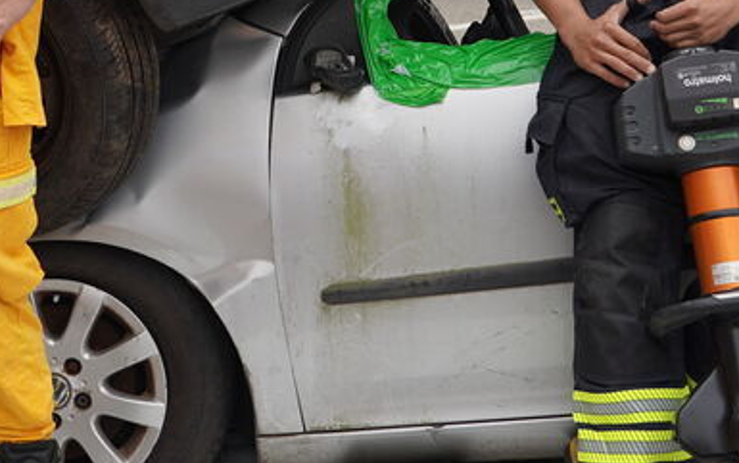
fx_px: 2116
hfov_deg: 19.7
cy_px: -22
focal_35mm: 105
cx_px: 236
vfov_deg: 12.3
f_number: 4
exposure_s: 1/200
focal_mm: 31
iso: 100
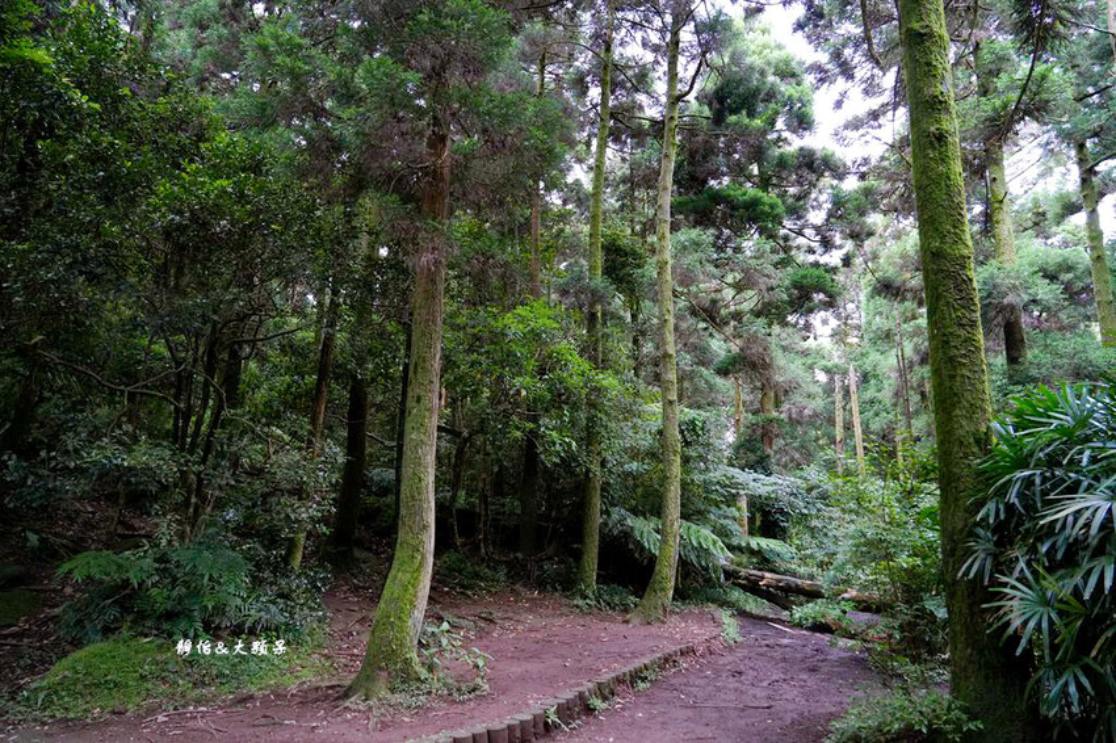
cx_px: 558
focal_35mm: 24
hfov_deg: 73.8
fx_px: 744
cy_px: 372
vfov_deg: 53.1
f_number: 4
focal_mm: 24
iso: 1600
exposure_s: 1/30
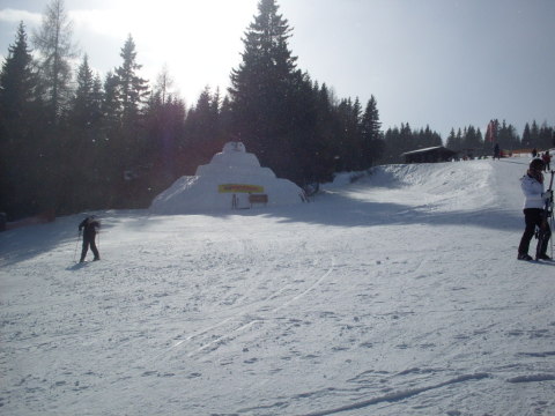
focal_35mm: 38
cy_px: 208
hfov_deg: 49.0
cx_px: 278
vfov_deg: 37.7
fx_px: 609
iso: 80
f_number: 8.4
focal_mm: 6.3
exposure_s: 1/750
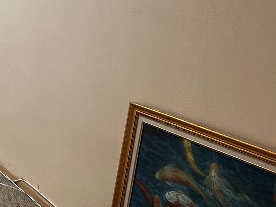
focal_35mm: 67
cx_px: -79
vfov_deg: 20.5
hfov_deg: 25.2
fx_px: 534
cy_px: -39
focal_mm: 5.7
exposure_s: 1/120
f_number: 1.5
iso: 100
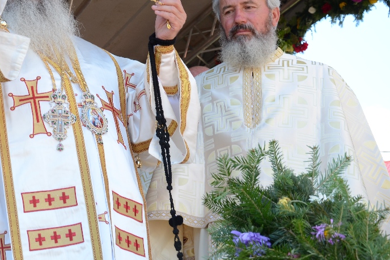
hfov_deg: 22.4
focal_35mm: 89
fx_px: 964
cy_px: 43
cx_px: 54
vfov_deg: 15.2
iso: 160
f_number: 6.3
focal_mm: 34
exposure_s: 1/100
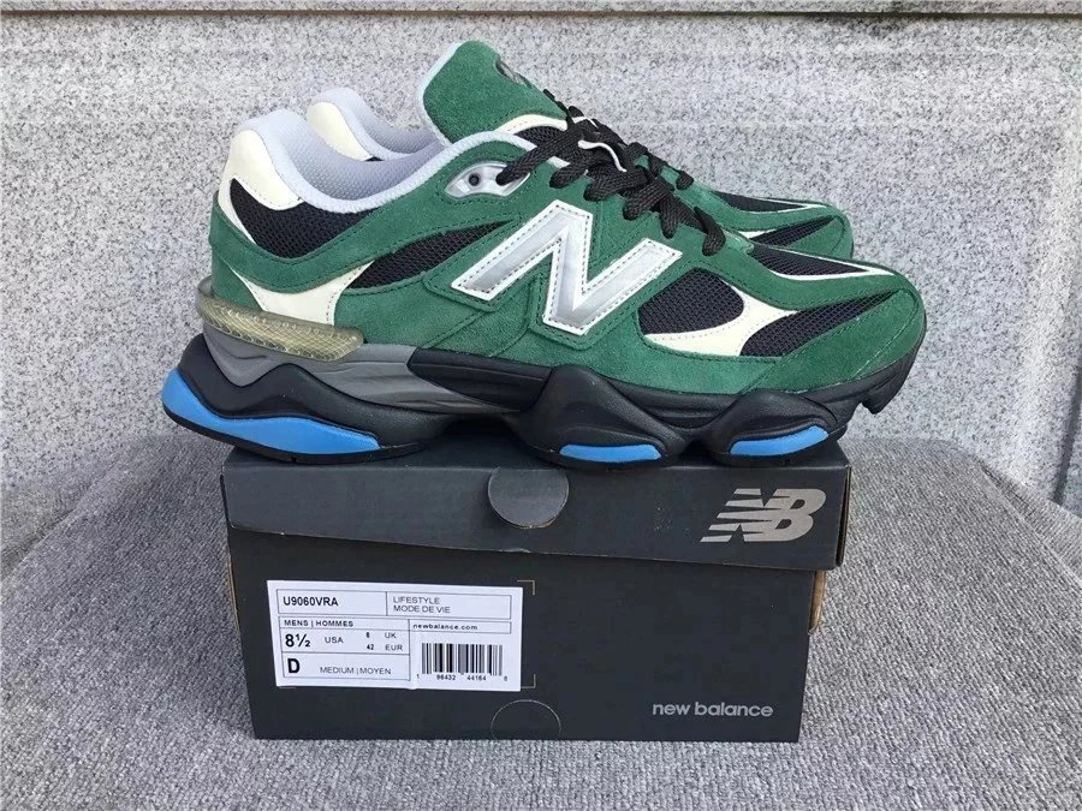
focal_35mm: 31
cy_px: 406
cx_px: 541
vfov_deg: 45.4
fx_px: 969
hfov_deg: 58.4
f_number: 2.4
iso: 25
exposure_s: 1/199
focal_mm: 3.3
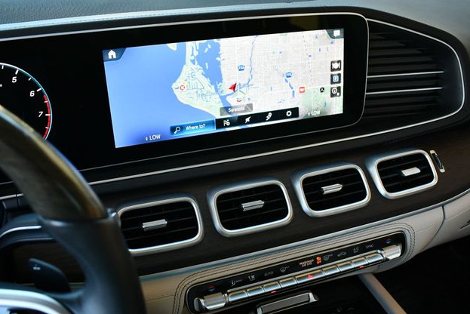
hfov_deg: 51.9
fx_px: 483
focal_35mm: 37
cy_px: 155
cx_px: 240
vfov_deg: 36.0
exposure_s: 1/250
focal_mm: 18
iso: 720
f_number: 3.5
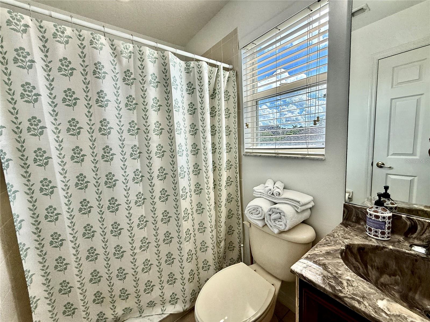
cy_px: 161
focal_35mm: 14
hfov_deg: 102.1
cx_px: 215
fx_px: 174
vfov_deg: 85.7
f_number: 2.2
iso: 64
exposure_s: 1/694
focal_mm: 2.22
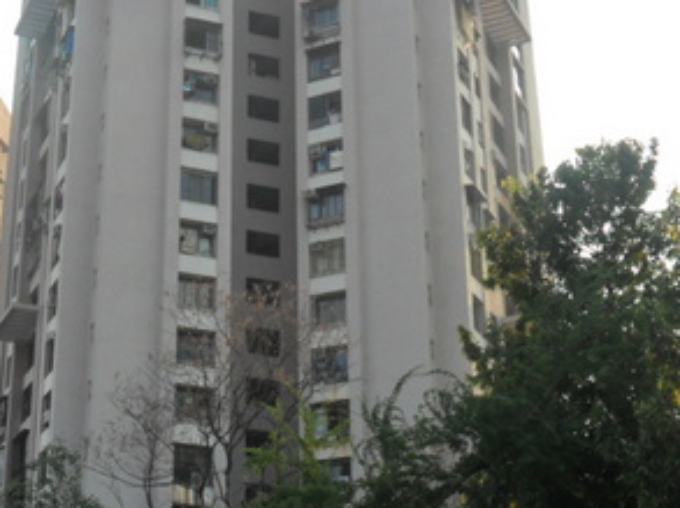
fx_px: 1373
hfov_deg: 27.3
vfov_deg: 21.0
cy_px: 276
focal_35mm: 70
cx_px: 149
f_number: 3.7
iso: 100
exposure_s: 1/250
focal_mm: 5.7
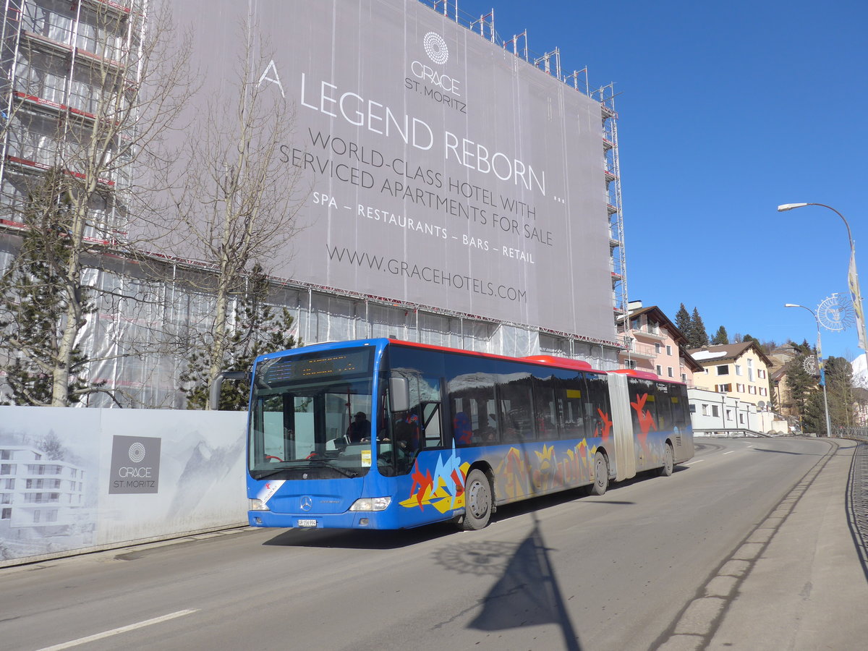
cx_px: 434
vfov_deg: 48.2
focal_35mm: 29
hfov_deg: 61.7
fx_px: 727
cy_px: 326
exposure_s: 1/1600
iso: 80
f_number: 3.2
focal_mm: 6
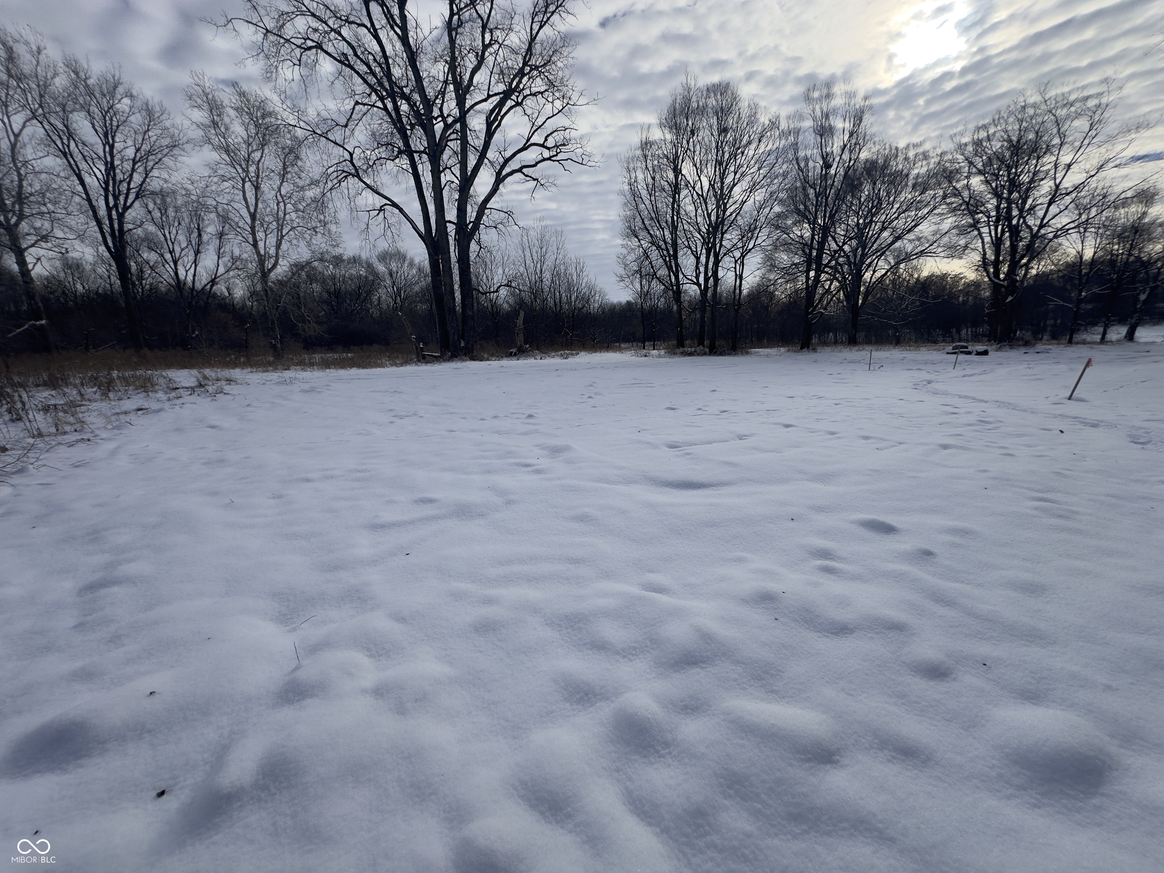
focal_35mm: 14
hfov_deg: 102.1
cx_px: 582
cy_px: 436
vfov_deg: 85.7
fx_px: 471
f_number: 2.2
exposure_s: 1/4292
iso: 50
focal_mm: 2.22
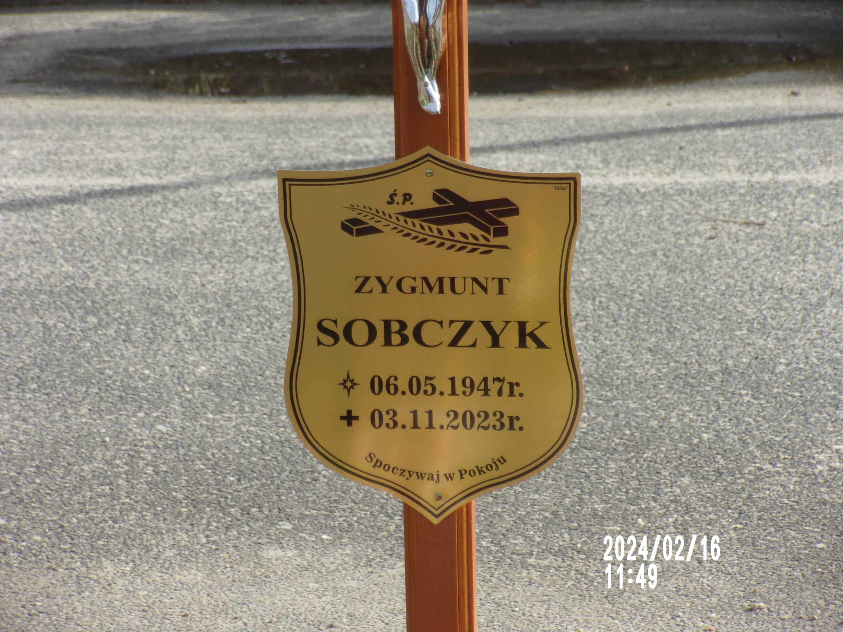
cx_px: 422
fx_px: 3458
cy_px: 316
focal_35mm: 142
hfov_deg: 13.9
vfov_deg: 10.4
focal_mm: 25.5
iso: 80
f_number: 6.3
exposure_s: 1/280
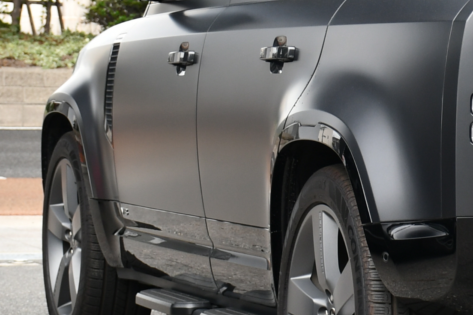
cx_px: 593
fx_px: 2536
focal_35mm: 193
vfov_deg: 7.1
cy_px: -86
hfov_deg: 10.5
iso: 125
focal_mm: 34
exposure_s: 1/80
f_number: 4.5
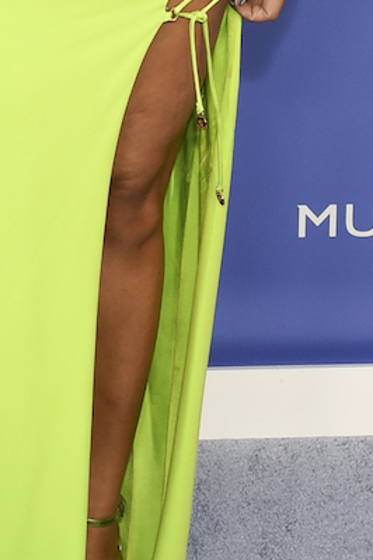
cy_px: -164
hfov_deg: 8.7
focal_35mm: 158
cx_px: 86
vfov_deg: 12.6
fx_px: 2455
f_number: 9
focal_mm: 35
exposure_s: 1/200
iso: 1600
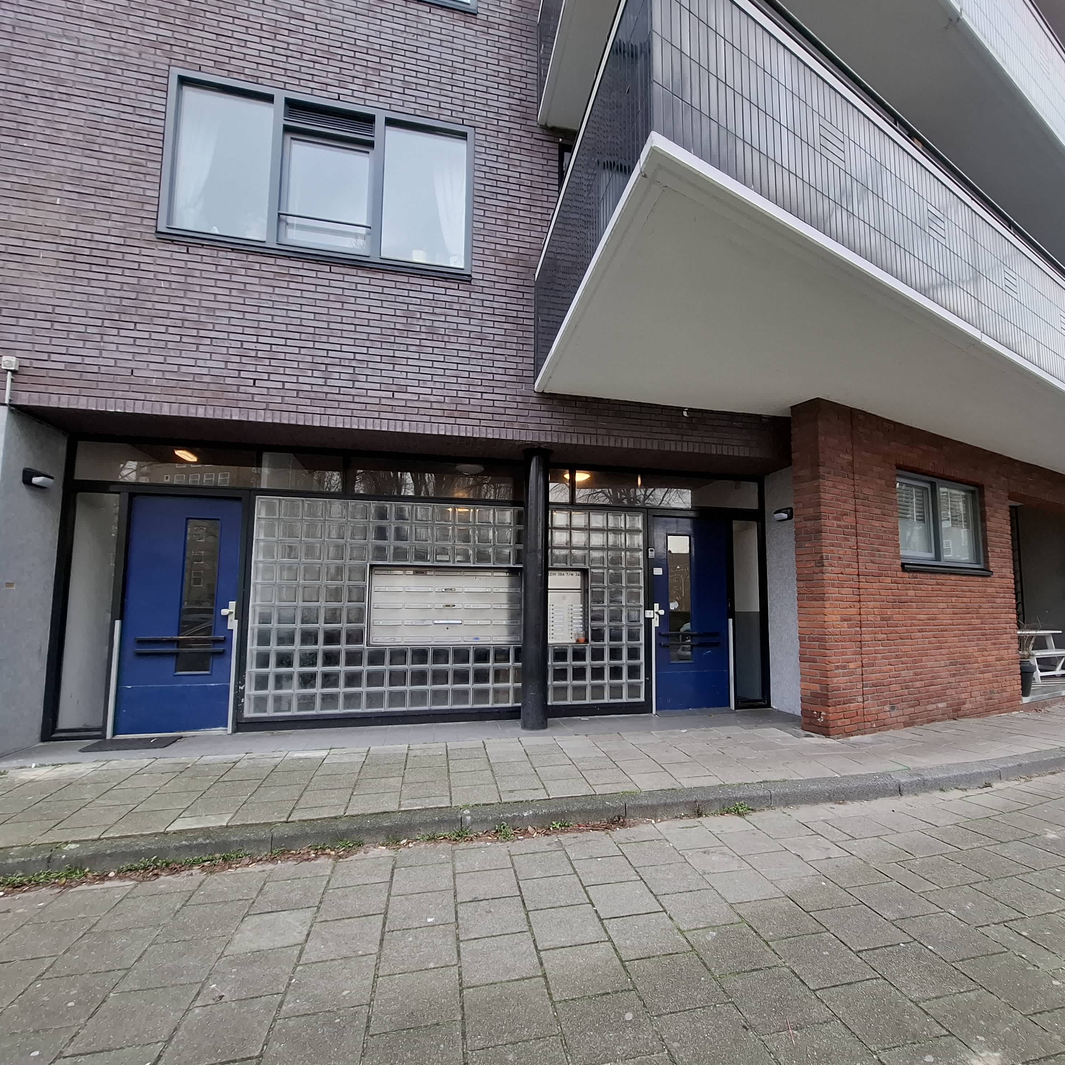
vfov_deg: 87.4
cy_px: 554
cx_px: 576
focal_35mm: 16
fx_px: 557
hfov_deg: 87.3
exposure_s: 1/50
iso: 50
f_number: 2.2
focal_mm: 1.7
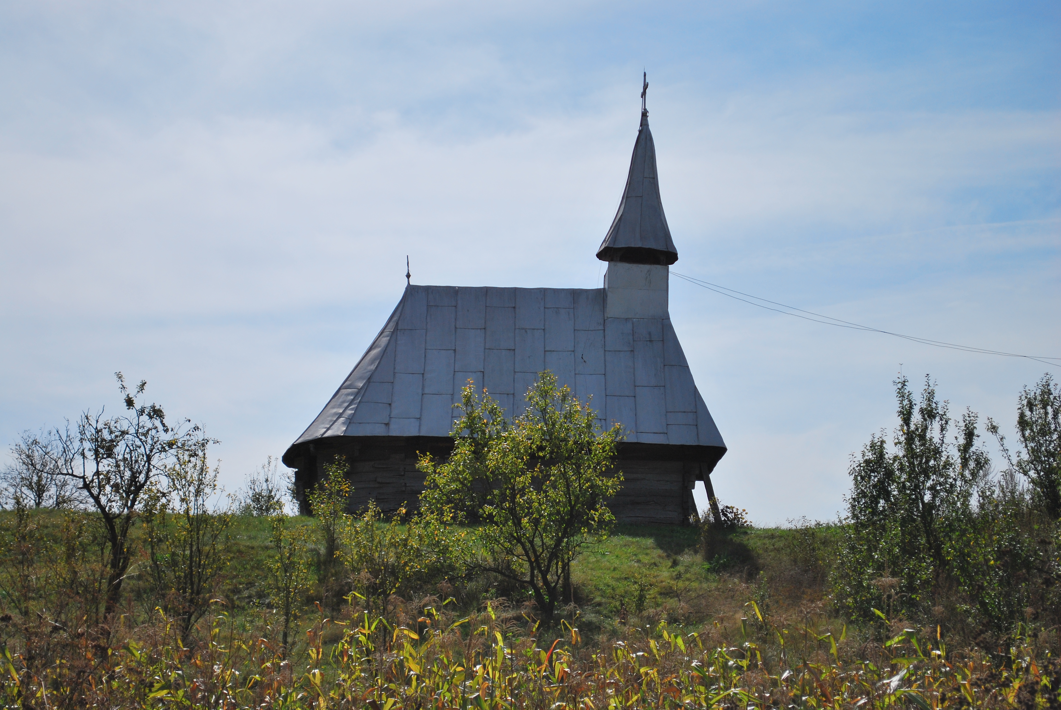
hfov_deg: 24.6
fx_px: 2434
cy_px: 355
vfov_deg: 16.6
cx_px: 530
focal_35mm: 82
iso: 200
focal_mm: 55
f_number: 5.6
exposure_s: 1/2000
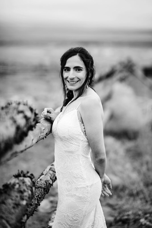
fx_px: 539
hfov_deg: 16.1
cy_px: 114
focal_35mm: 85
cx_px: 76
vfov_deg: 23.9
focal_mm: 85
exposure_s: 1/2000
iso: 200
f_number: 1.8
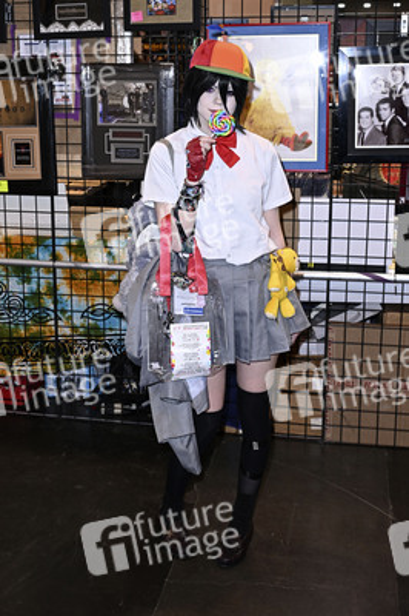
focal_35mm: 37
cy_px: 308
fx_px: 632
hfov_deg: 35.9
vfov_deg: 51.9
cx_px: 204
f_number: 5.6
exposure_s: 1/250
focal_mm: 37
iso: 1250
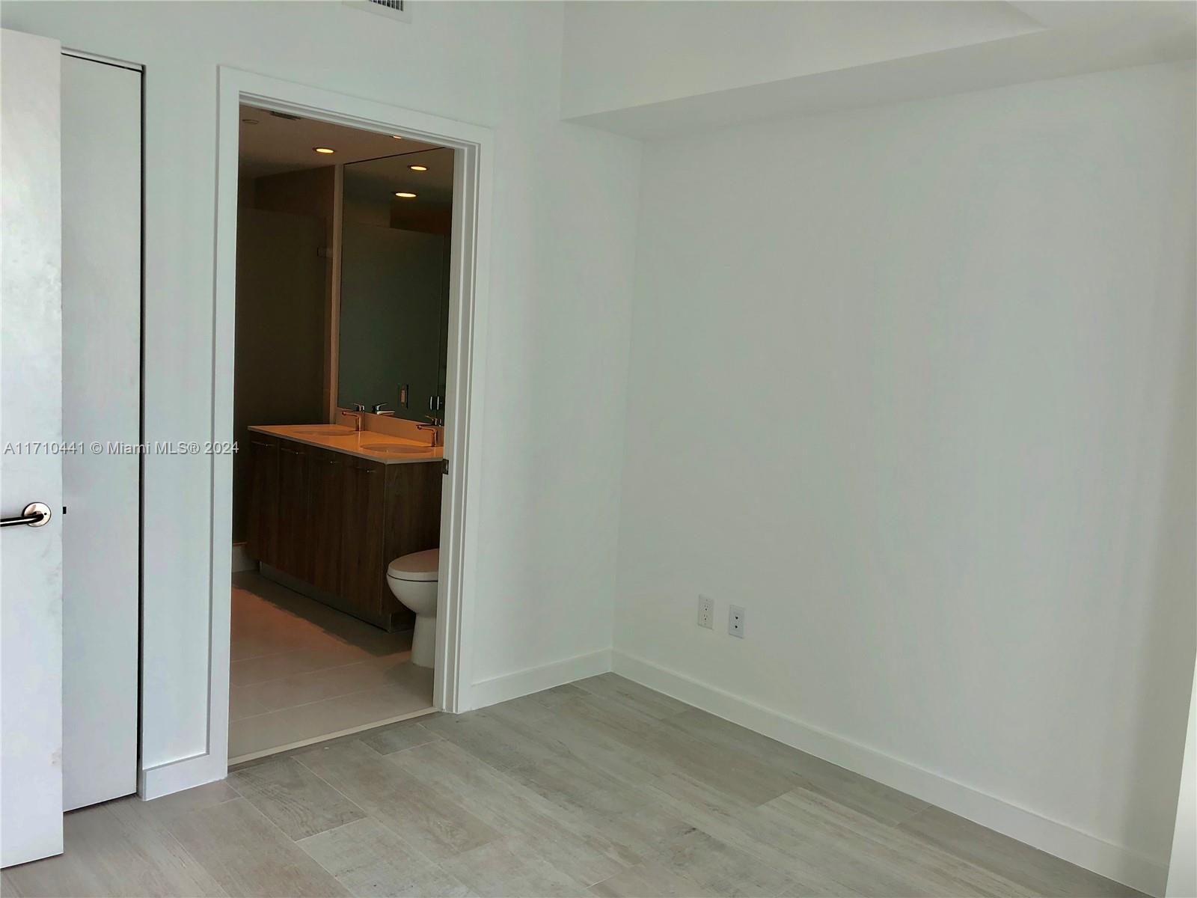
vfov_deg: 49.7
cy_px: 449
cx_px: 598
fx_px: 968
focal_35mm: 28
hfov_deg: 63.4
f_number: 1.8
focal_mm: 4
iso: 20
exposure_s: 1/133
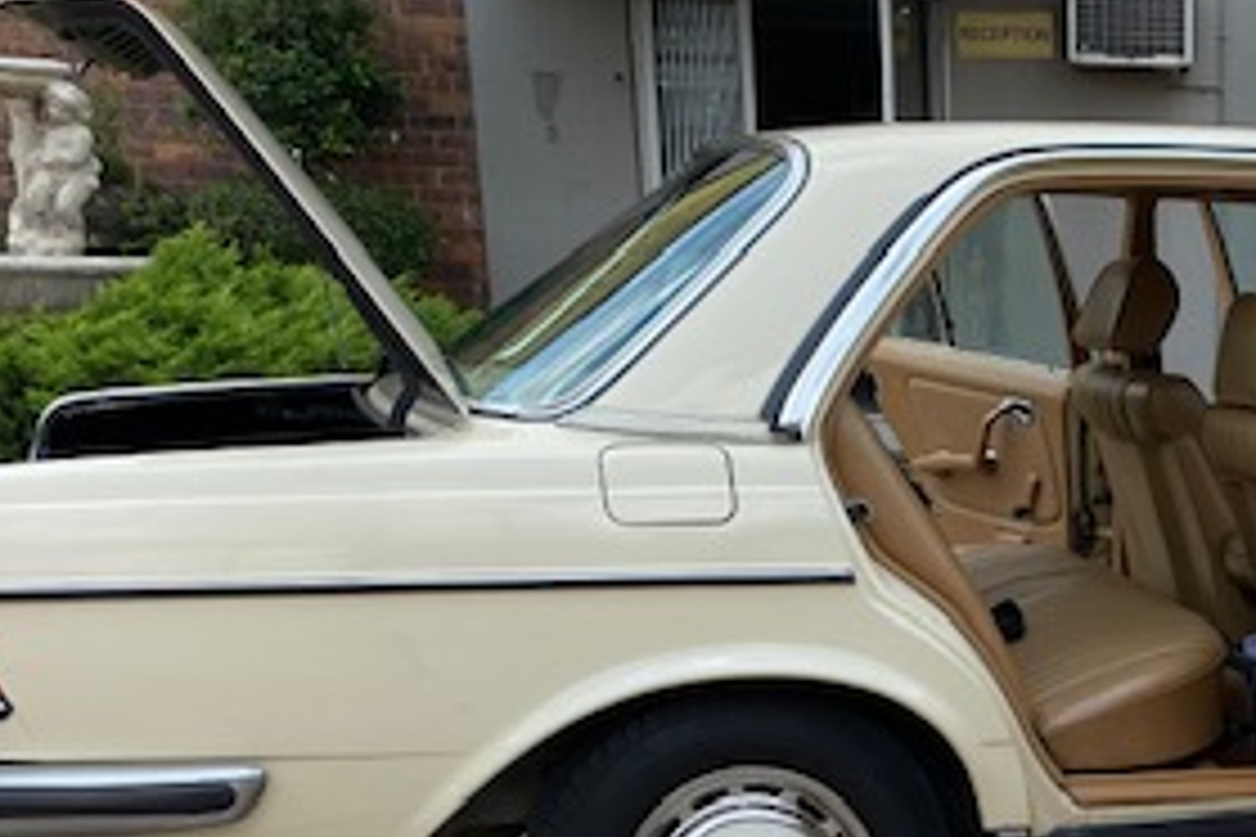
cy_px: 986
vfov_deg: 20.6
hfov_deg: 30.0
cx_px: 1274
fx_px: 2163
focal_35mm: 62
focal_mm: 4.25
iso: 32
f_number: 1.8
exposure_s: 1/1232
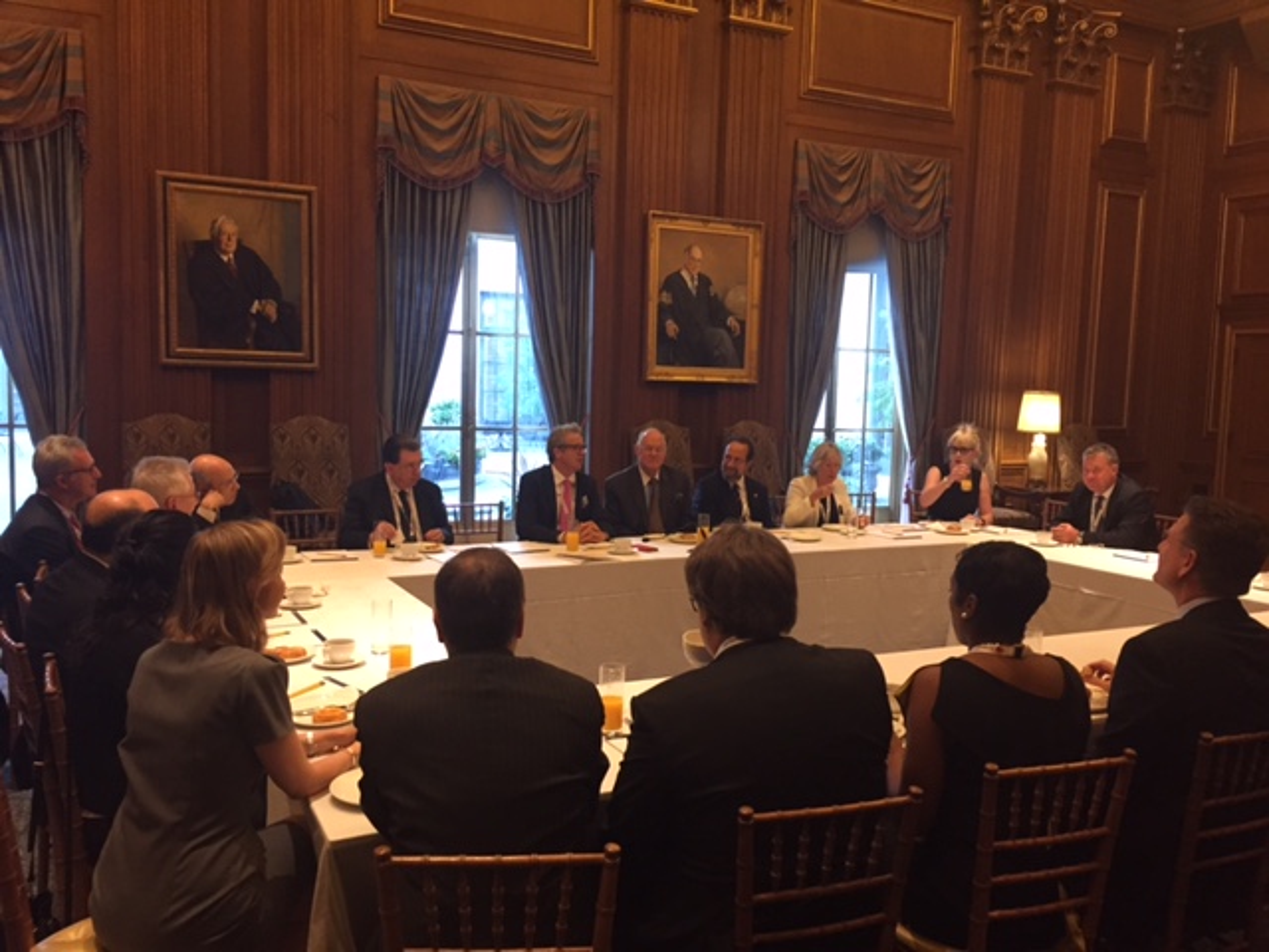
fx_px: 1063
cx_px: 634
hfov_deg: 61.7
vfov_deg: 48.2
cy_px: 476
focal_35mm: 29
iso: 200
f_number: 2.2
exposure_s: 1/30
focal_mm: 4.15
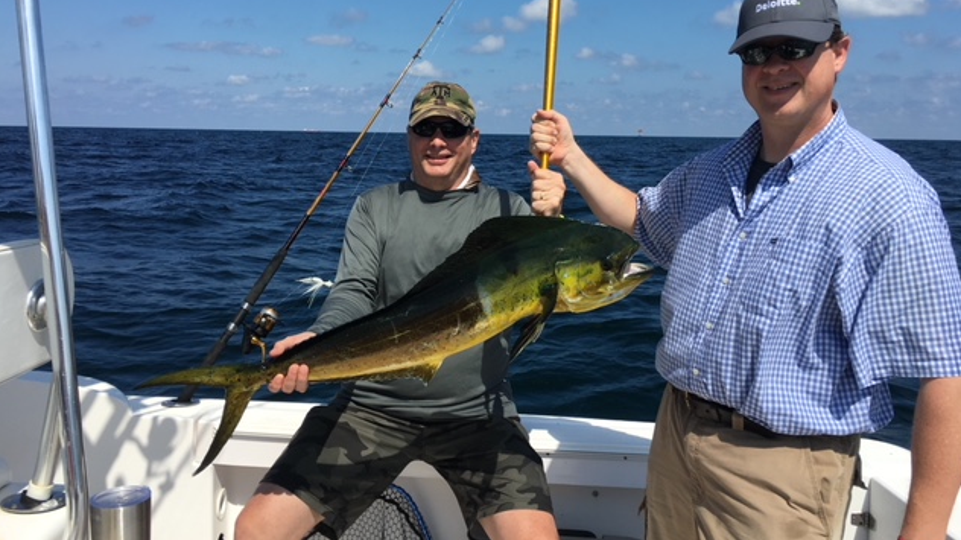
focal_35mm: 32
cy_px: 211
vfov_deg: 36.5
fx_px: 815
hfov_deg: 61.0
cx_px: 482
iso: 25
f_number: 2.2
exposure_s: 1/2198
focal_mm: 4.15
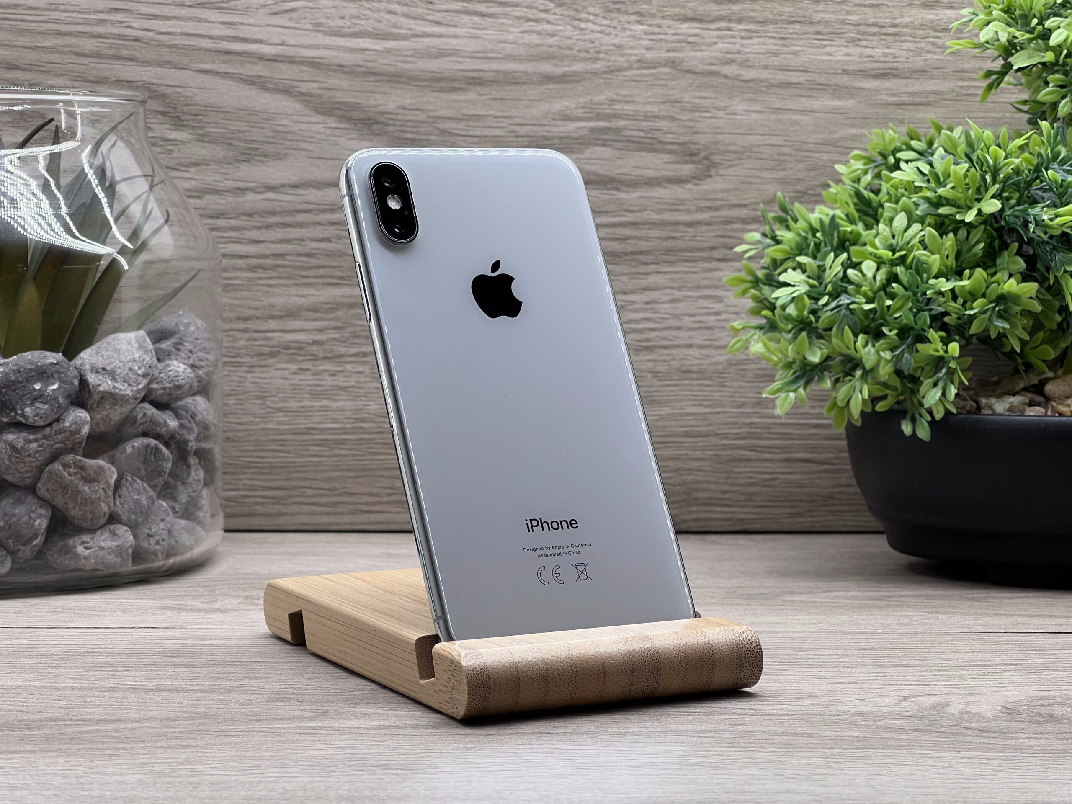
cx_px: 536
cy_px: 402
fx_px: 2385
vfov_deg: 19.1
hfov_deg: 25.3
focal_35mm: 77
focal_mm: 9
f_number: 2.8
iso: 64
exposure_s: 1/100
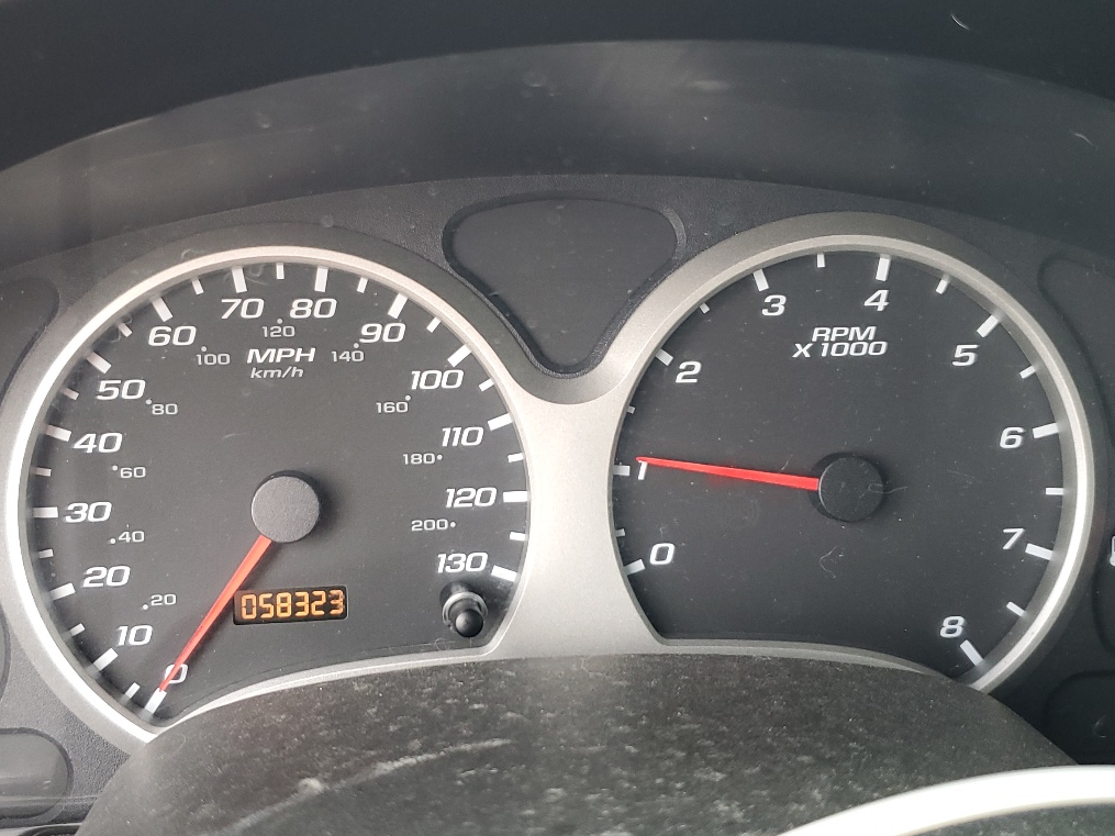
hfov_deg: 45.8
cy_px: 448
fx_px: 1320
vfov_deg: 35.1
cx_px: 540
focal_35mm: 41
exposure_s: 1/120
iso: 69
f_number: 1.5
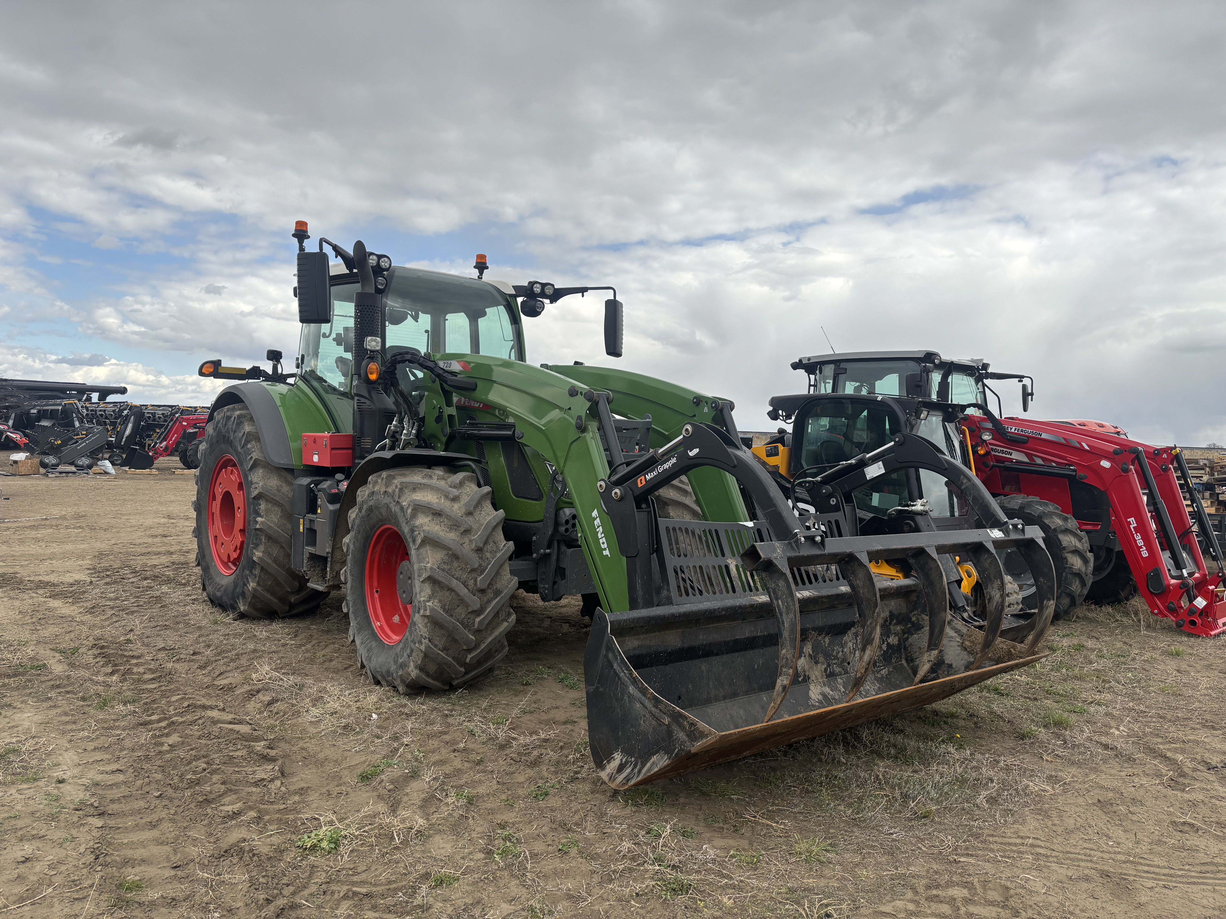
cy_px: 460
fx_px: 921
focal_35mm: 26
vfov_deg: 53.1
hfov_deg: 67.3
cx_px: 613
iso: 50
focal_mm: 5.96
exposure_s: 1/3021
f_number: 1.6
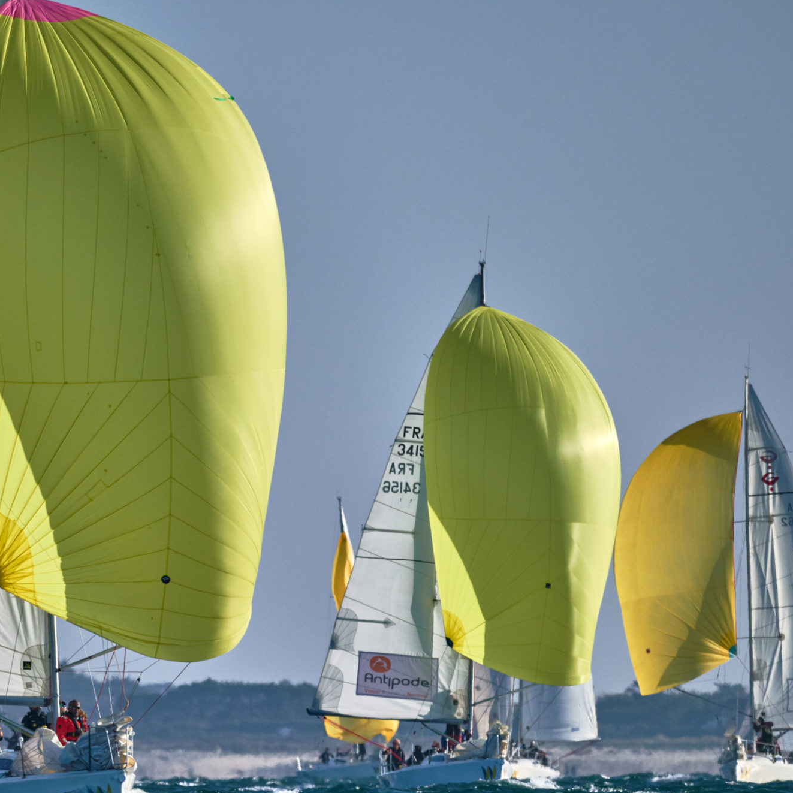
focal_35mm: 822
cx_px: 152
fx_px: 21305
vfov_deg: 2.1
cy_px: 486
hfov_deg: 2.1
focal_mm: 500
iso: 200
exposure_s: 1/6400
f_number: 6.3
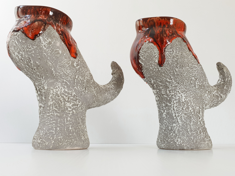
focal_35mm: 26
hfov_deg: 67.3
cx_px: 118
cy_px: 88
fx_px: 177
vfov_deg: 53.1
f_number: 2.4
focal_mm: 4.3
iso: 50
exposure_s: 1/100
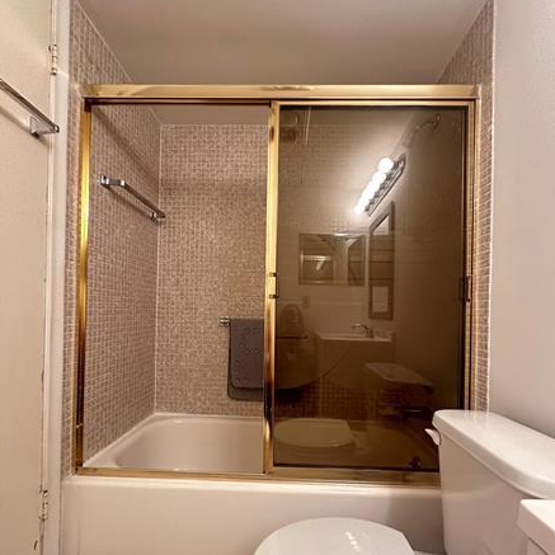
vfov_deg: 83.6
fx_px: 308
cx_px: 281
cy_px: 311
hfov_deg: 84.0
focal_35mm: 17
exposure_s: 1/60
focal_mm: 2.22
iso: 320
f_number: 2.2
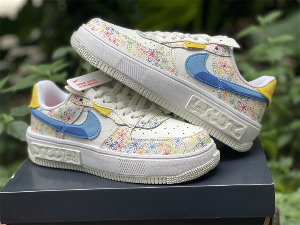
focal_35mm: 64
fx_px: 555
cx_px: 150
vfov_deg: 22.9
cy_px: 112
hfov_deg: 30.3
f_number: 2.2
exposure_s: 1/121
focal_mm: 7.5
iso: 40
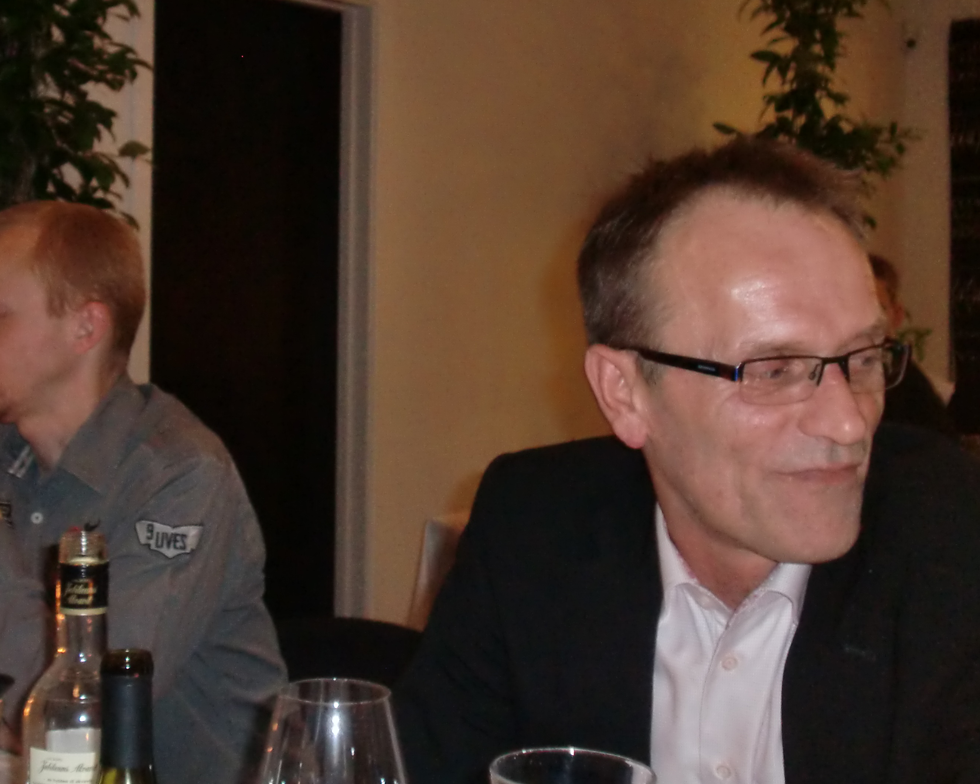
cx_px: 333
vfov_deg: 28.6
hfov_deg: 35.0
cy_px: 330
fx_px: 1537
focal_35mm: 53
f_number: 3.1
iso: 400
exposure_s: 1/15
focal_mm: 6.51
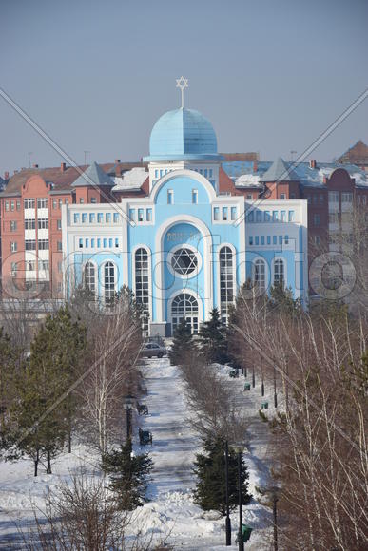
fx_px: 2252
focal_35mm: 147
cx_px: 184
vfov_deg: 14.0
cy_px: 276
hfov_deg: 9.3
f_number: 6.3
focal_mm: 98
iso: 100
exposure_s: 1/640
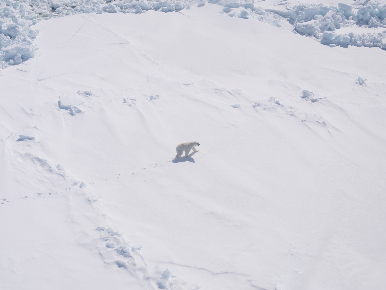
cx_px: 193
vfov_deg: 25.2
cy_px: 145
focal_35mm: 58
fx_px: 647
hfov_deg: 33.2
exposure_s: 1/400
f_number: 8
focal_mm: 29
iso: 250
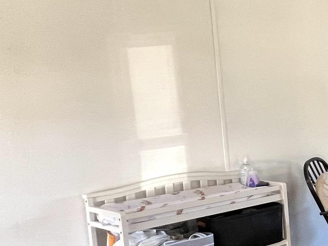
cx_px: 588
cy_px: 127
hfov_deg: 22.6
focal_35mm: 47
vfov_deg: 30.9
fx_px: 445
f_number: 1.8
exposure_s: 1/60
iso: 125
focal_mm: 1.57
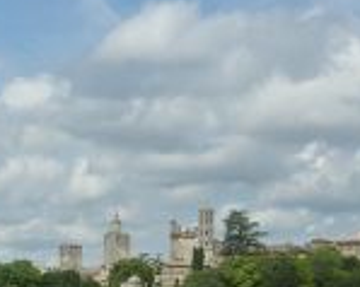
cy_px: 246
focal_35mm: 110
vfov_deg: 13.9
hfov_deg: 17.2
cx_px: 24
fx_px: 1171
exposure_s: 1/640
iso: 125
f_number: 5.6
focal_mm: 6.9
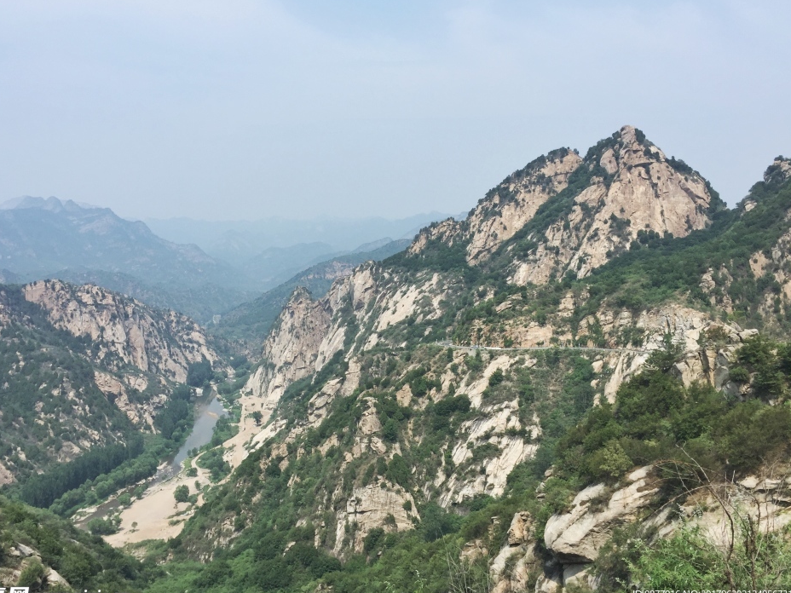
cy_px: 284
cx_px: 384
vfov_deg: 44.2
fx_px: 731
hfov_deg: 56.8
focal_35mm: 32
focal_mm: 4.15
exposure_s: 1/2198
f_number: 2.2
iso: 32
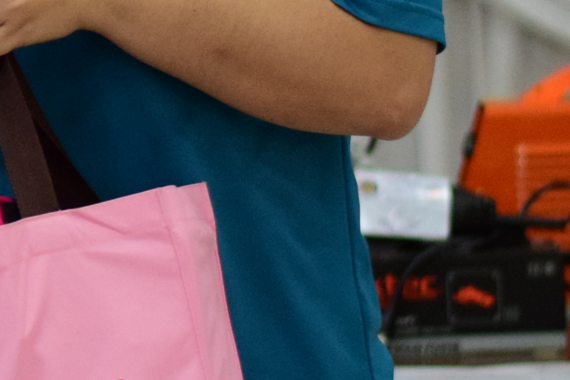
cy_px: 56
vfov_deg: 4.1
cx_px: -386
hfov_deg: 6.1
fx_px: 5258
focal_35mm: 332
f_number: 2
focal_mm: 50
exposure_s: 1/640
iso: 1600
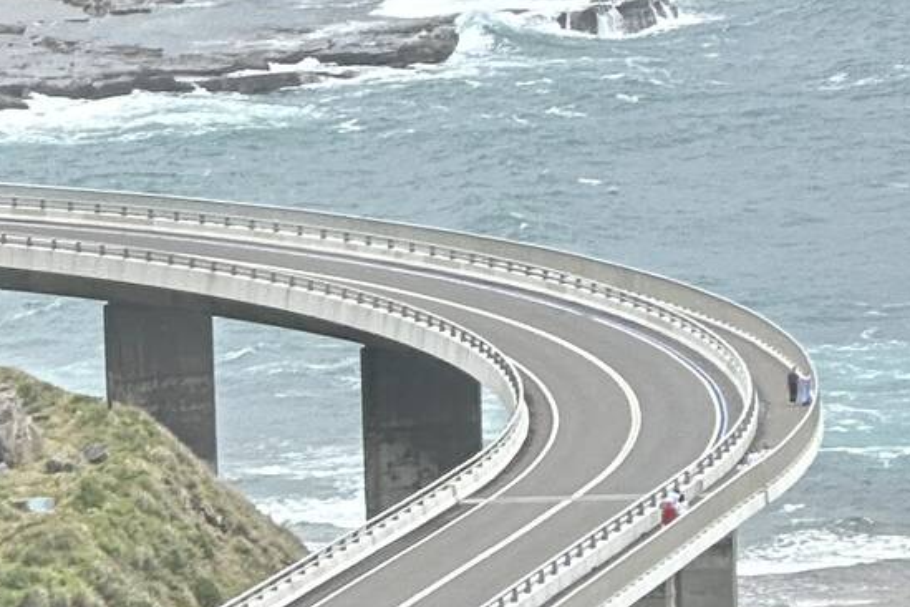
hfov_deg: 5.3
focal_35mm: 389
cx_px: 2
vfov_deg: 3.5
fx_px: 9832
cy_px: 1270
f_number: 2.8
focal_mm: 9
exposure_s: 1/296
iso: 32
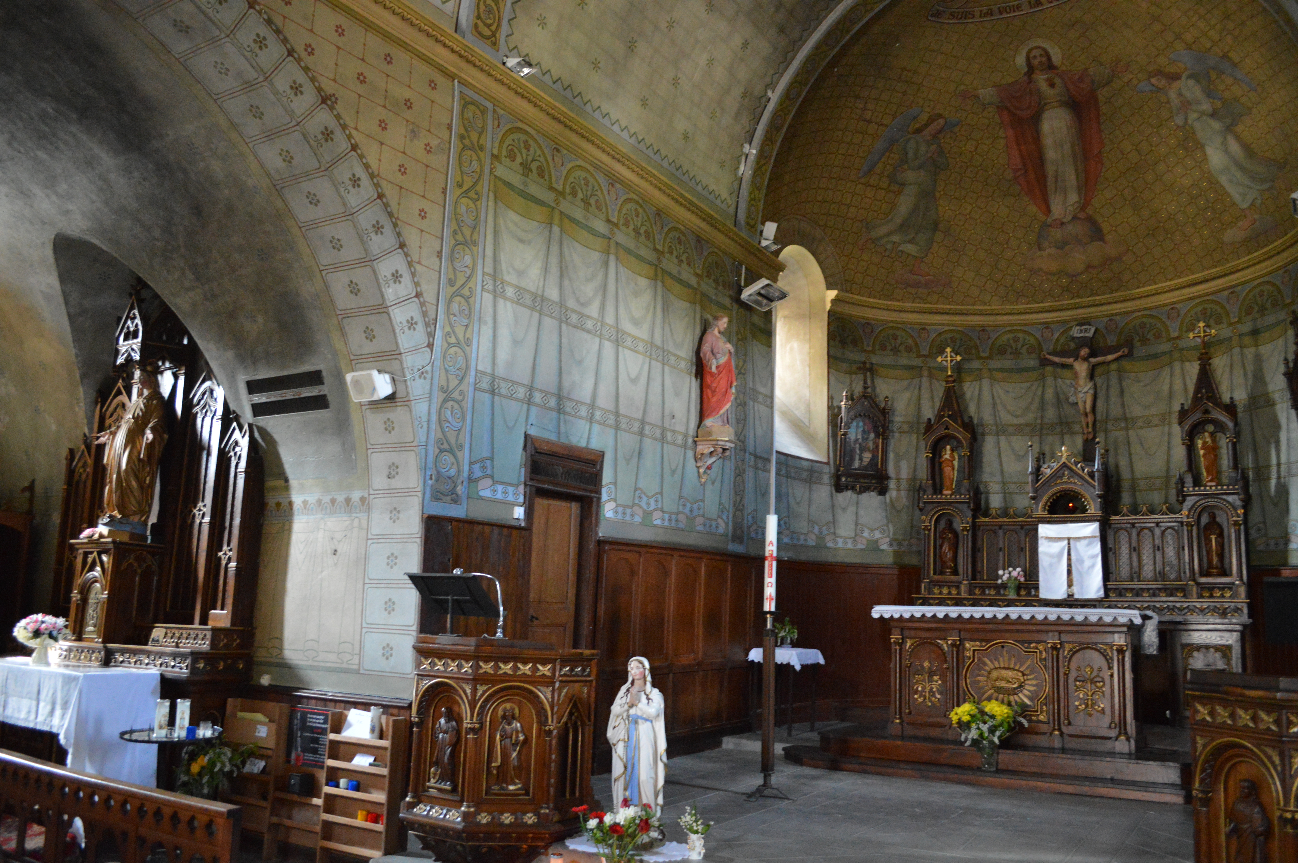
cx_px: 649
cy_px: 432
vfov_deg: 47.8
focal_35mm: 27
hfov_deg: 67.4
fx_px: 973
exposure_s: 1/40
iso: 3200
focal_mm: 18
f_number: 3.5
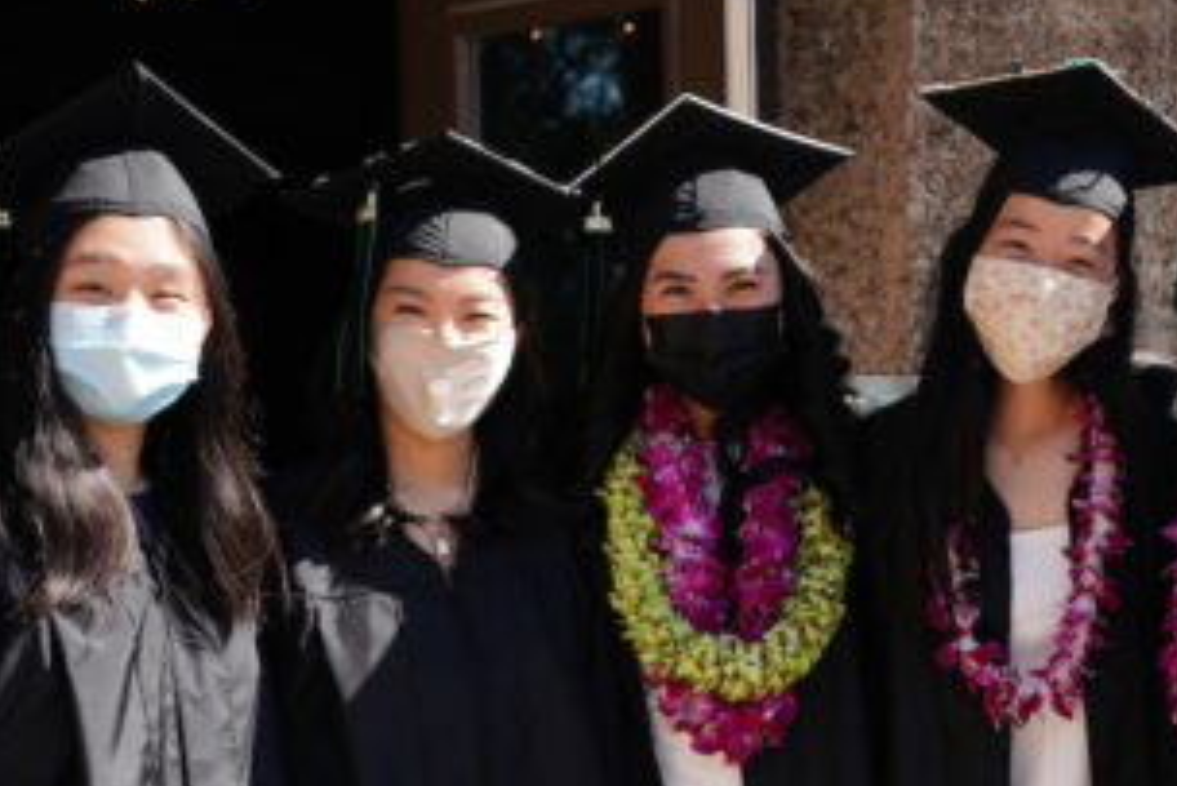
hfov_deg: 29.0
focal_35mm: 69
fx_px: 2257
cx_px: 809
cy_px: 538
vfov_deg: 19.7
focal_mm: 35
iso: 640
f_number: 3.5
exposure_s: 1/3200
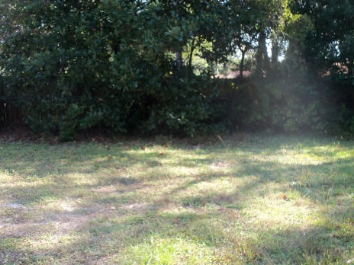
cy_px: 136
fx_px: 409
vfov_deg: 36.0
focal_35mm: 40
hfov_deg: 46.5
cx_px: 142
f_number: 3.4
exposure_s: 1/100
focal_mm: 5.2
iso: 80
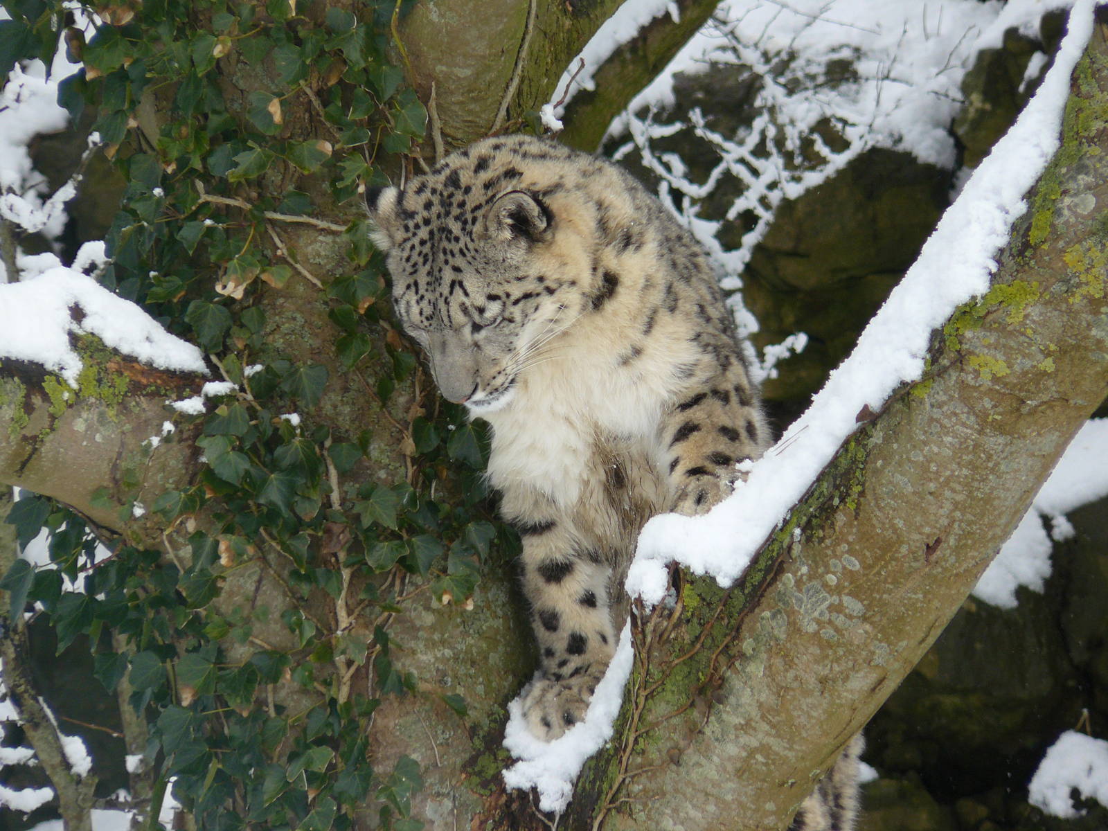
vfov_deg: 3.4
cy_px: 416
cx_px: 554
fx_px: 13828
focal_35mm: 432
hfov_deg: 4.6
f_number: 4.5
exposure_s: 1/250
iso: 100
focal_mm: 72
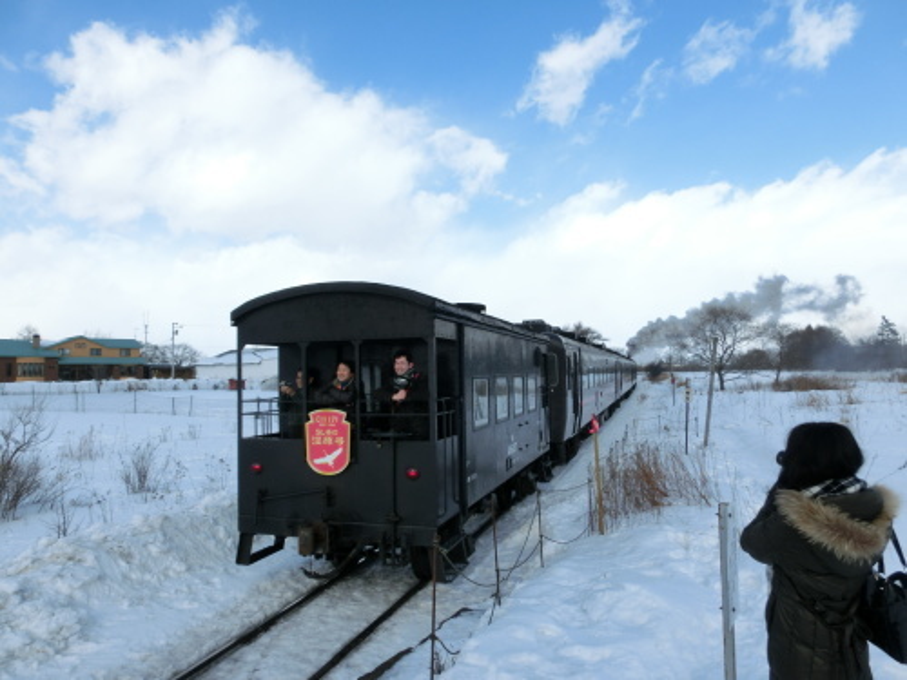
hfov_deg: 71.6
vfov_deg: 56.8
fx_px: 629
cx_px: 454
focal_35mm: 24
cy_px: 340
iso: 80
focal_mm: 4.24
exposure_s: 1/200
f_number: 7.9
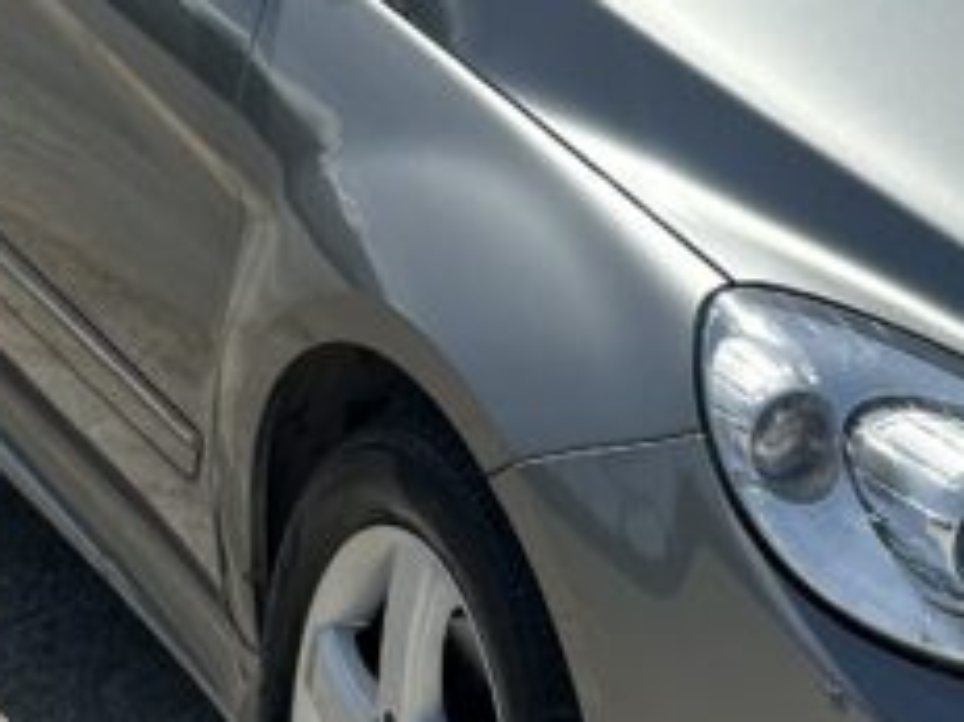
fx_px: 2310
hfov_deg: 22.9
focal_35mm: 83
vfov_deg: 17.7
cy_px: 518
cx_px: 876
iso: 80
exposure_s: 1/6211
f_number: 1.78
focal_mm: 6.86
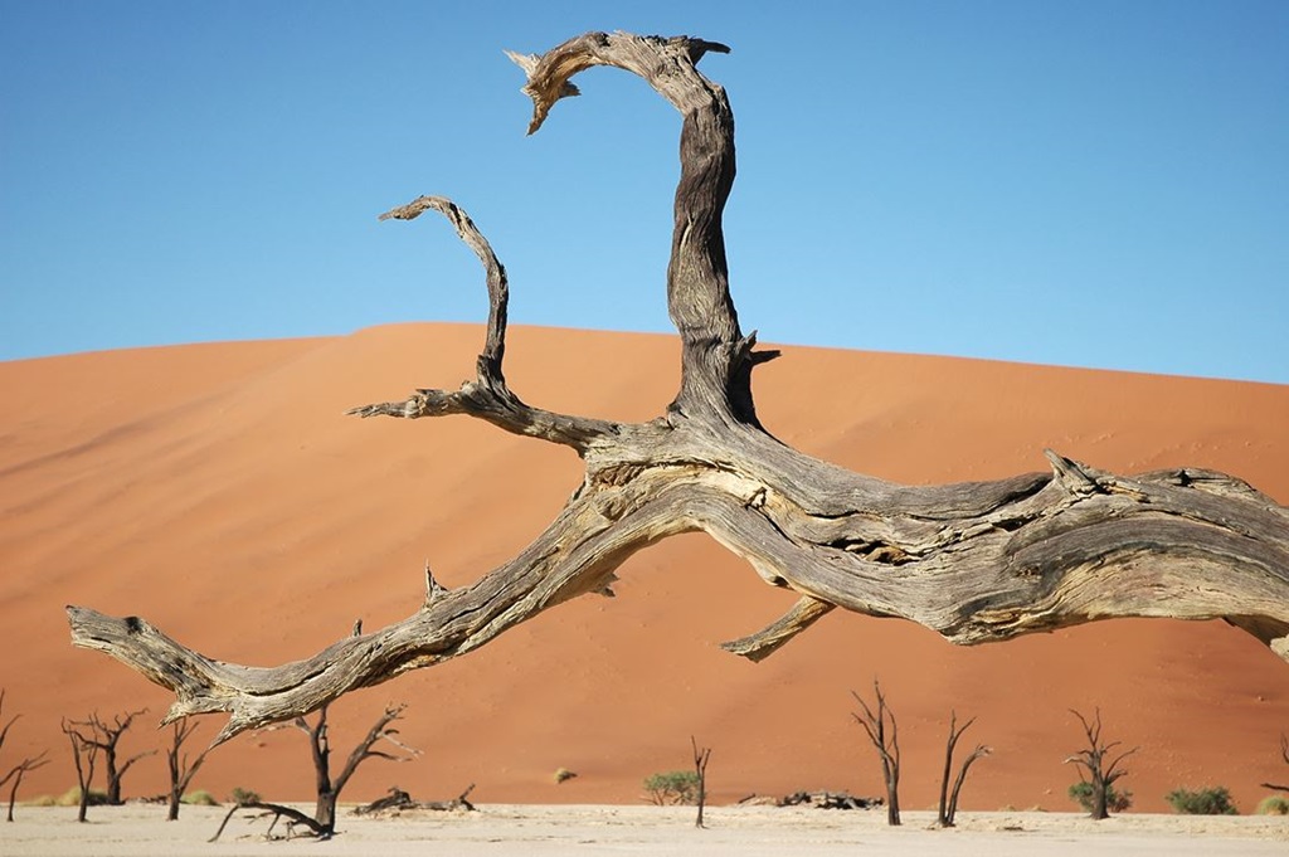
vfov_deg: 16.5
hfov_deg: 24.6
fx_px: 2952
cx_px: 644
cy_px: 428
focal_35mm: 82
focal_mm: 55
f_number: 5
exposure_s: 1/1250
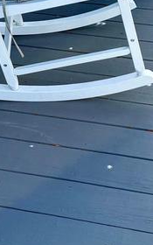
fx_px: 620
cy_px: -10
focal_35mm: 93
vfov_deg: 21.4
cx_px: 94
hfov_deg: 14.0
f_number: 1.78
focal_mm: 6.76
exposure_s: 1/2299
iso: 100
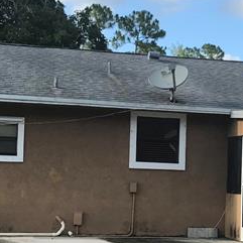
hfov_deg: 16.5
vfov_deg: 16.5
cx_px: 160
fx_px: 834
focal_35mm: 105
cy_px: 157
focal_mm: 3.99
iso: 20
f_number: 1.8
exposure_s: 1/1294
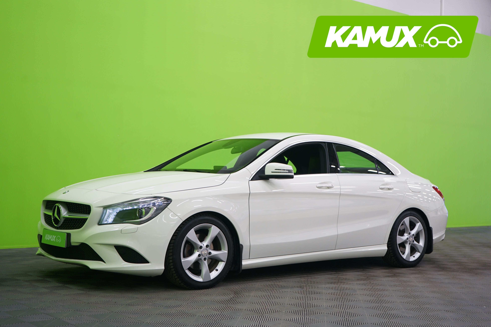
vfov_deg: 27.5
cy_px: 164
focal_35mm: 49
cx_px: 246
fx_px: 668
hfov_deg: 40.3
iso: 400
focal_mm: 49
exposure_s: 1/10
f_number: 4.5
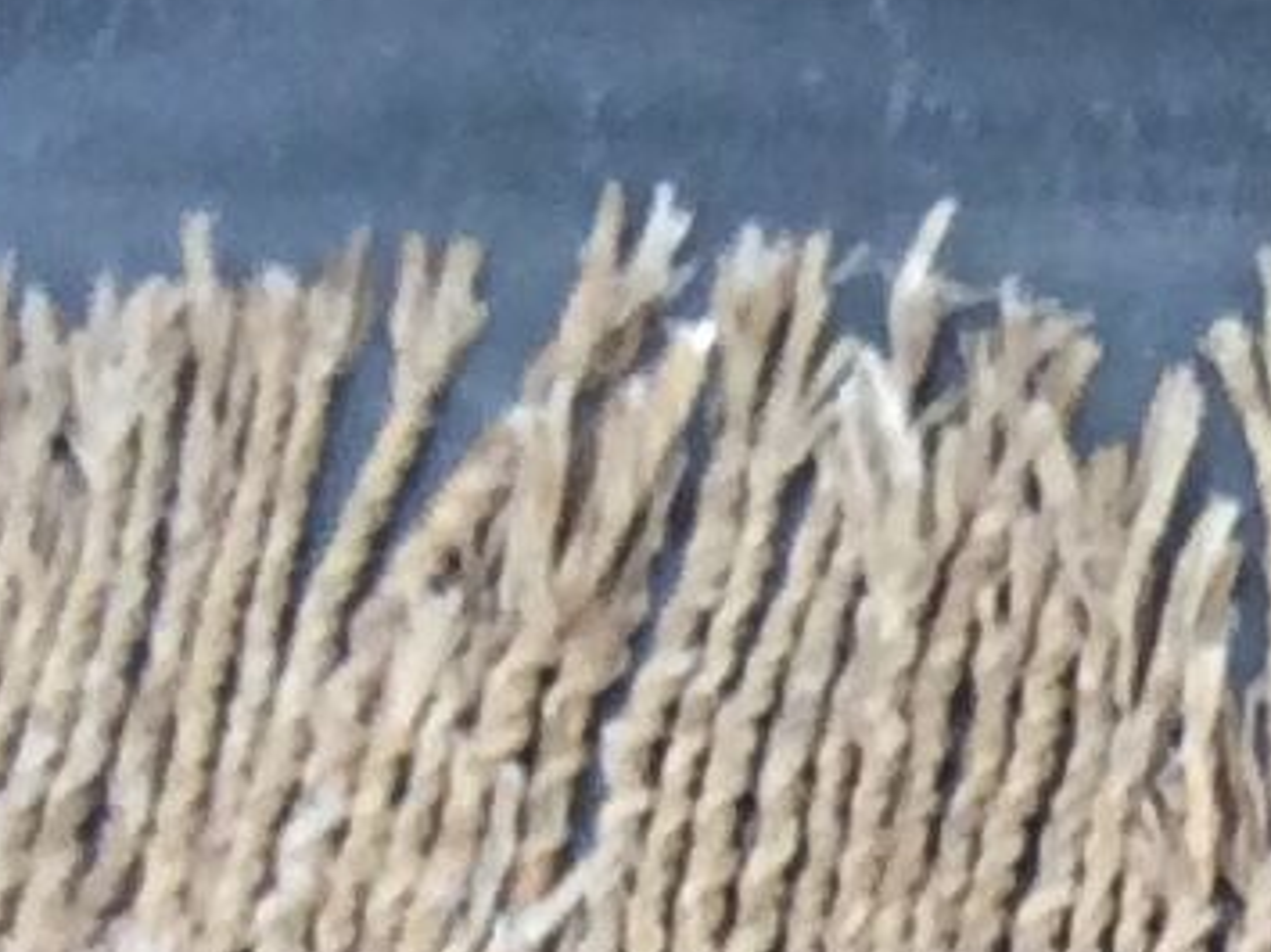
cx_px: 2650
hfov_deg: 8.0
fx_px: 8586
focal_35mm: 234
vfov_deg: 6.0
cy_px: 2615
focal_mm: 3.3
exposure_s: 1/25
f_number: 2.4
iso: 50
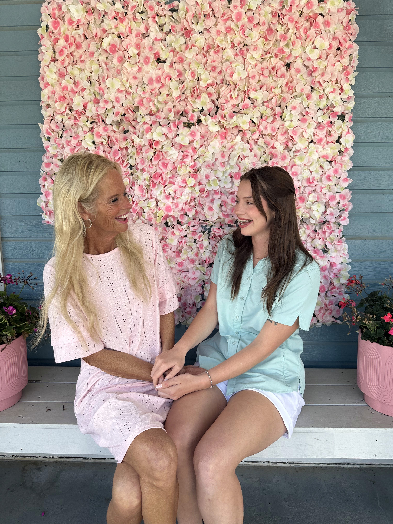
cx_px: 196
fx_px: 363
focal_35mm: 24
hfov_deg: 56.8
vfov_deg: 71.6
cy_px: 262
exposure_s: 1/529
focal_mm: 6.86
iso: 80
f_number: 1.78
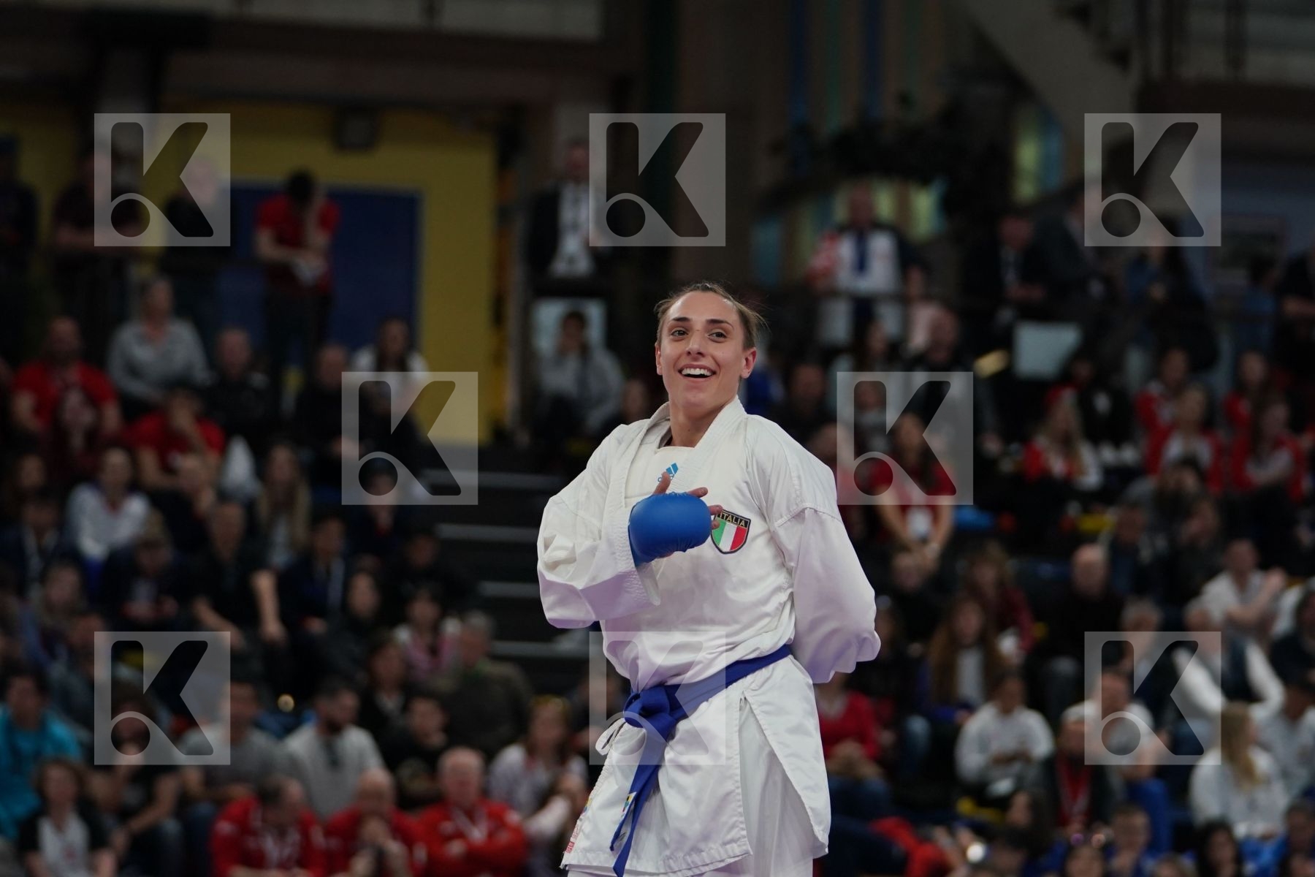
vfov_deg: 8.1
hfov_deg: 12.2
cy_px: 438
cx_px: 658
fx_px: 6173
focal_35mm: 169
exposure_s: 1/1000
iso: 1250
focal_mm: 113
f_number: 2.8
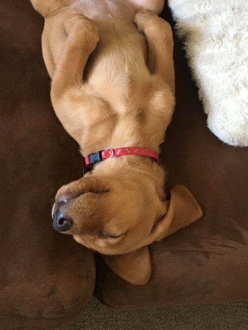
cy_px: 112
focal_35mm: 46
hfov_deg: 31.5
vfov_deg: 40.8
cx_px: 108
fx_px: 439
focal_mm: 4.15
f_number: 2.2
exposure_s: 1/17
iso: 200
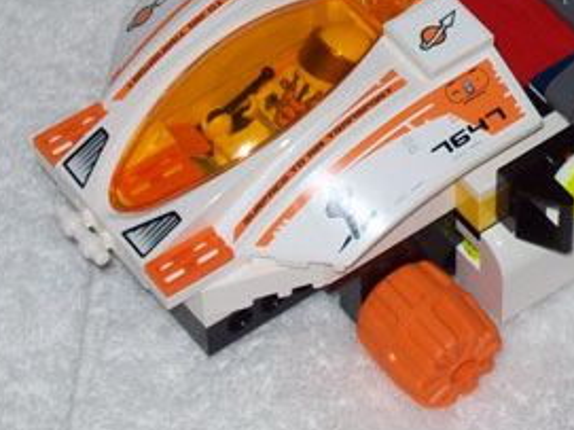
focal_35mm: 207
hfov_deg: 9.5
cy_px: -73
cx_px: 513
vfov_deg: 7.1
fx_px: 3431
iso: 80
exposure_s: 1/97.2
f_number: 3.8
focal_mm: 11.6
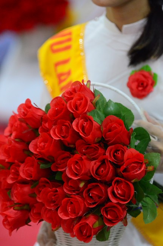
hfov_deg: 7.3
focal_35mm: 188
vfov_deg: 11.0
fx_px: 1278
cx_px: 82
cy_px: 123
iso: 4000
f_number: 2.8
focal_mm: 125
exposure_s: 1/160
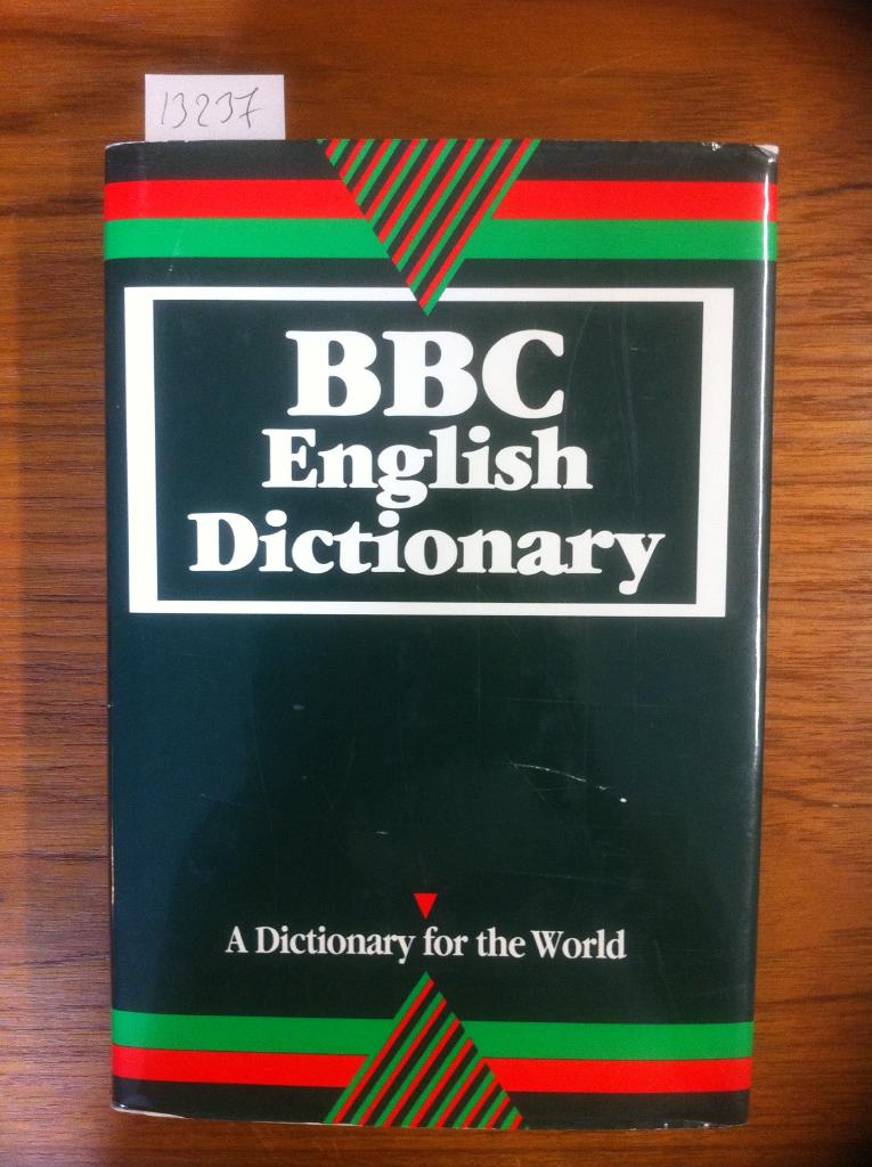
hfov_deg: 40.6
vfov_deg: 52.7
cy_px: 584
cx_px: 436
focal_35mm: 35
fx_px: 1179
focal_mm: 3.85
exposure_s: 1/15
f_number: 2.8
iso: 250
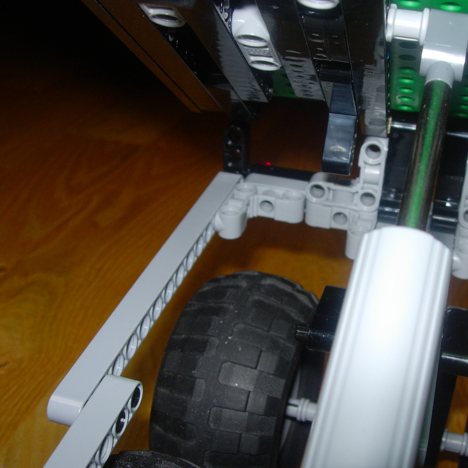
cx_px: 316
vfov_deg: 34.7
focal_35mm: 49
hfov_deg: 34.3
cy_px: 235
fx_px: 749
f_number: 4.9
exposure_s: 1/64
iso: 79
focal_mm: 8.5
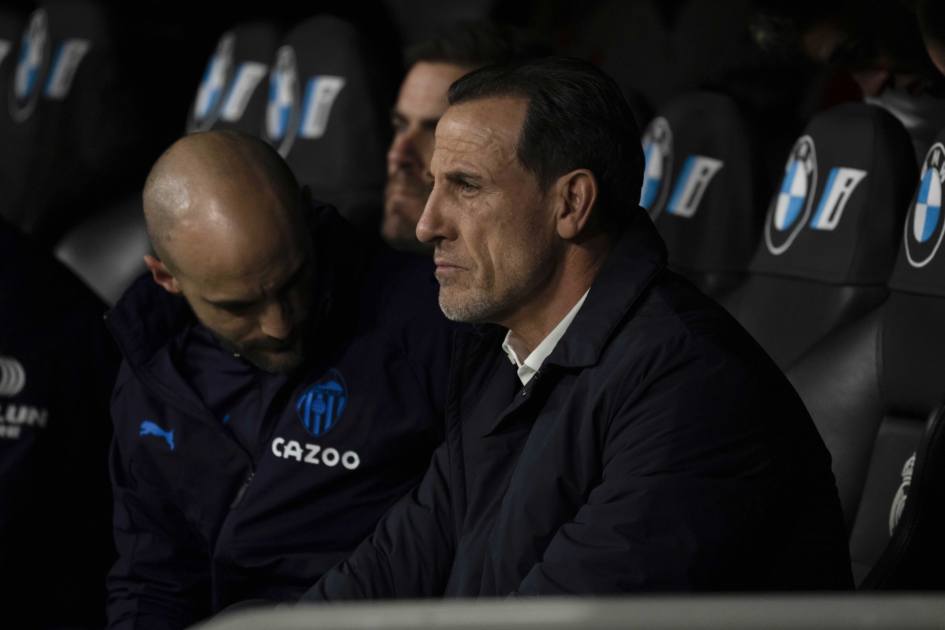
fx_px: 15749
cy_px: 315
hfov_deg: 3.4
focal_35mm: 600
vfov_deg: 2.3
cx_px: 472
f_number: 6.3
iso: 5000
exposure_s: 1/1250
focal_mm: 600
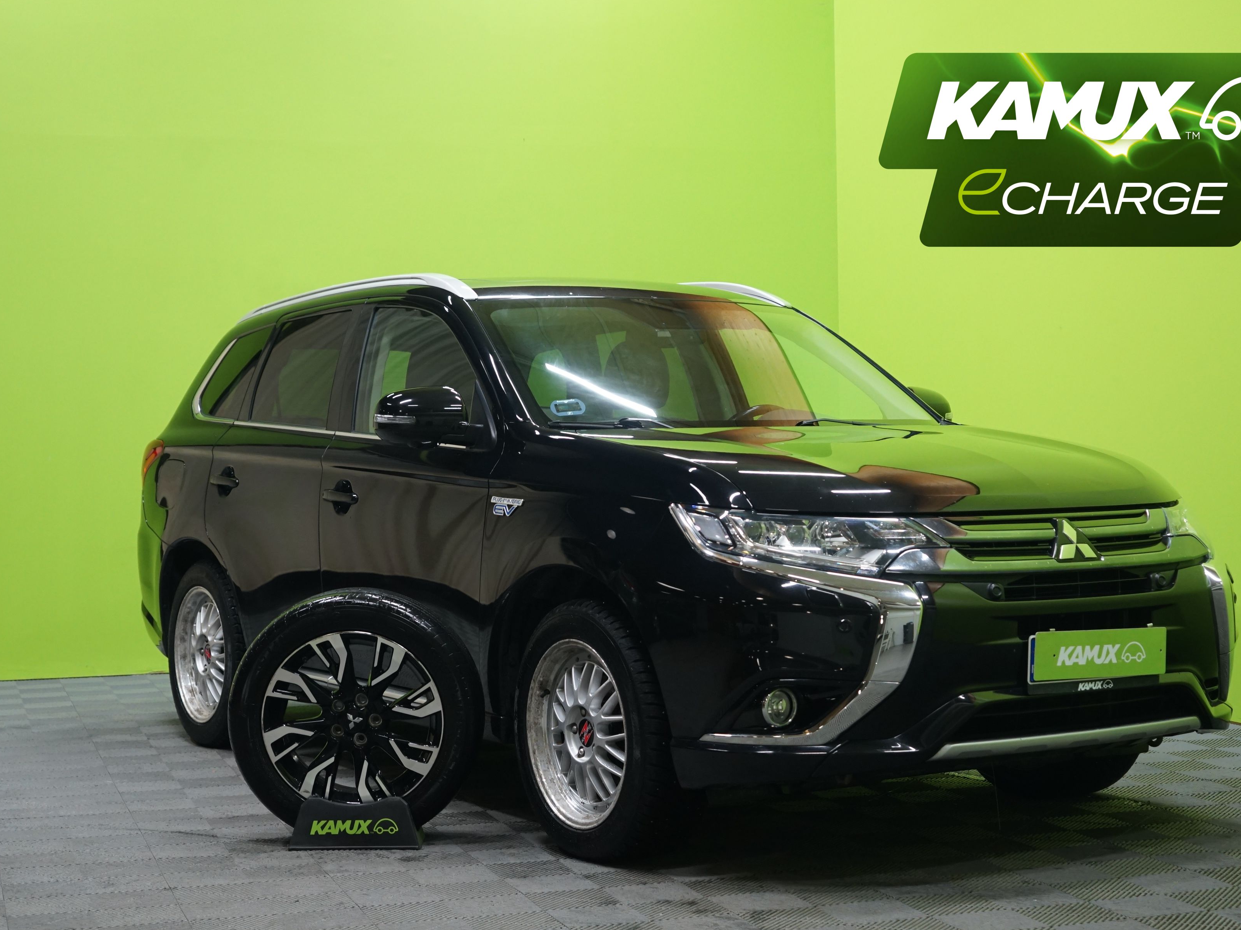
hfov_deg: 32.7
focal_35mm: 59
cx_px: 658
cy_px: 505
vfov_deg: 24.8
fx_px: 2115
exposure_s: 1/25
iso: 1250
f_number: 4.5
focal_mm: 50
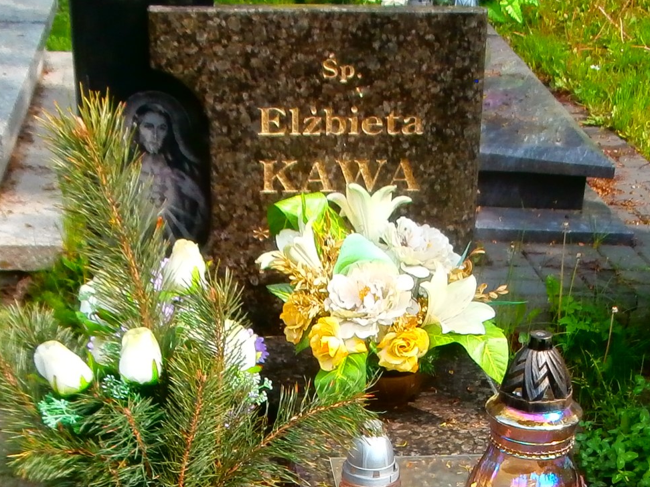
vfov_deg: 19.0
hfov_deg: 26.3
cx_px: 367
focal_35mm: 74
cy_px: 553
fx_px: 1389
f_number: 3
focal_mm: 4.2
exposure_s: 1/320
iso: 100
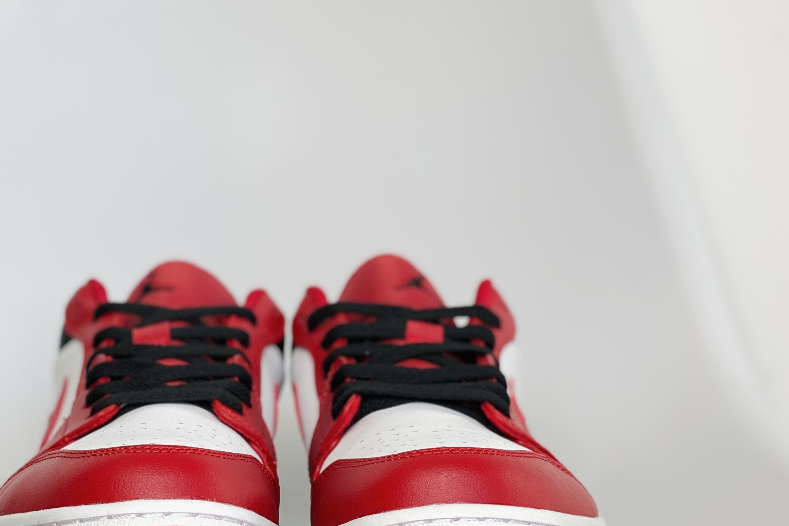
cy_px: 269
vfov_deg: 14.3
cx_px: 296
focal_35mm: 96
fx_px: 2104
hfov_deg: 21.2
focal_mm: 6
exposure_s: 1/100
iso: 20
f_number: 2
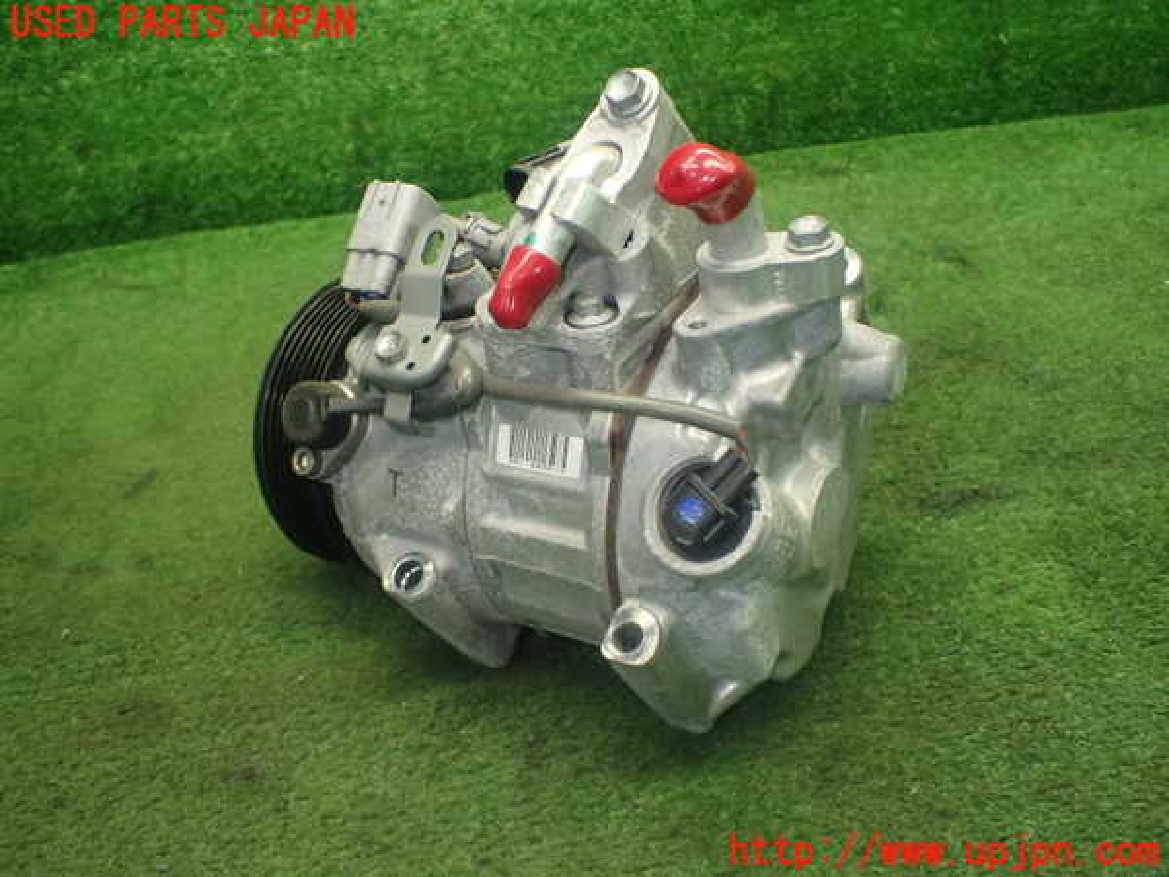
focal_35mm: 30
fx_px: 1013
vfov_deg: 46.8
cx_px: 584
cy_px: 438
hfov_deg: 60.0
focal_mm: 5.4
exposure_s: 1/125
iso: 640
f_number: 2.3
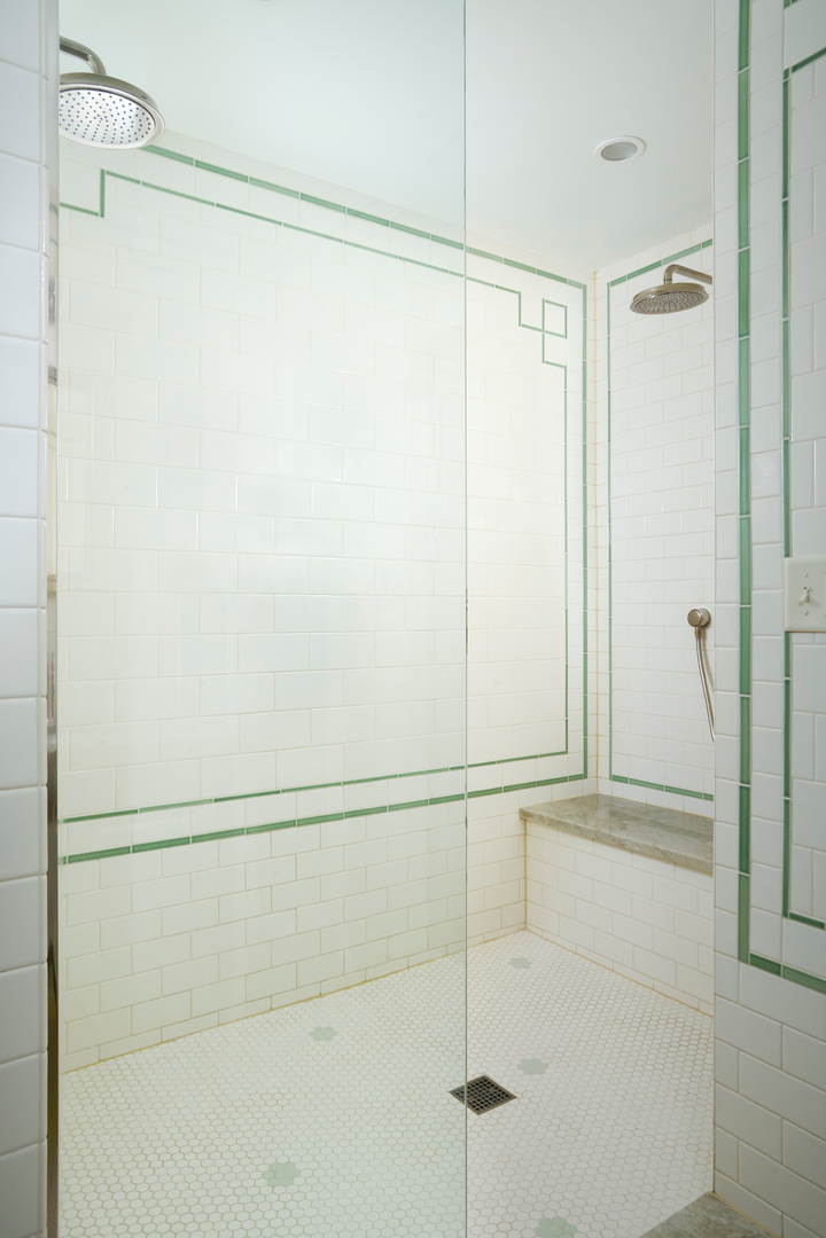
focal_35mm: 24
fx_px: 826
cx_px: 413
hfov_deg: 53.1
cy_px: 619
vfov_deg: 73.7
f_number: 13
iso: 250
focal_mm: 24
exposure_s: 1/200
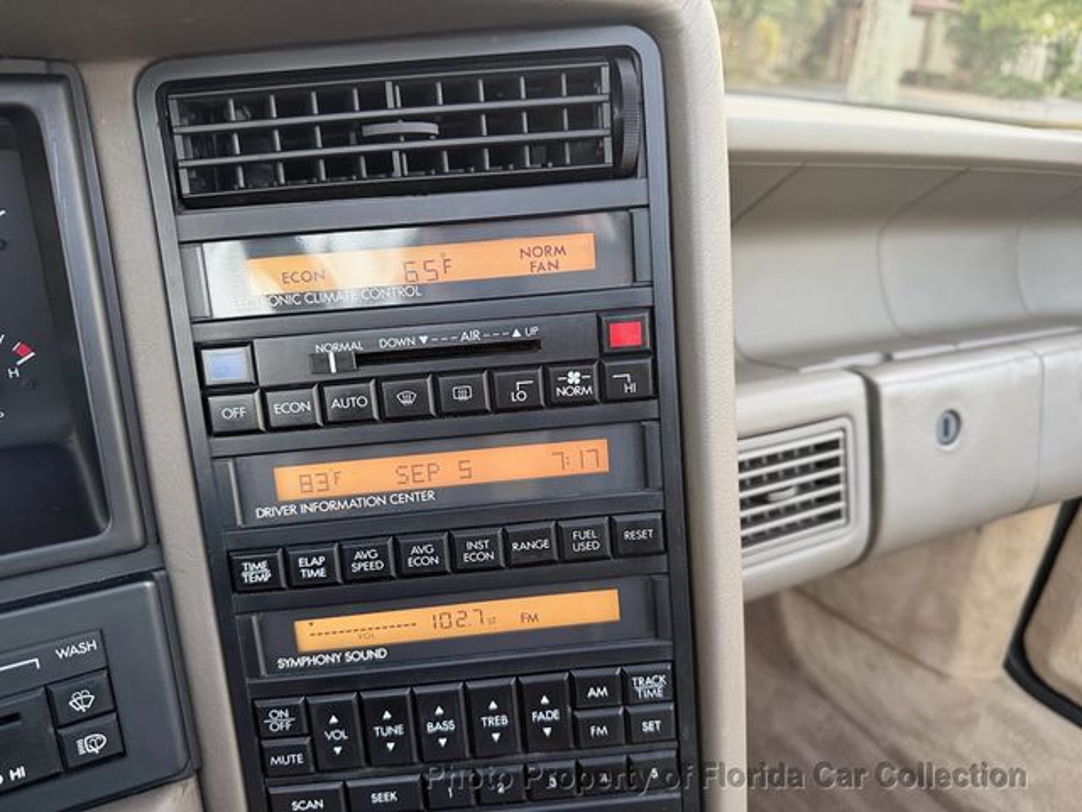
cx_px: 541
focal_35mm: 24
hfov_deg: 71.6
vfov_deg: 56.8
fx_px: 750
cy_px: 406
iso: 400
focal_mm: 6.76
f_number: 1.78
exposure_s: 1/60
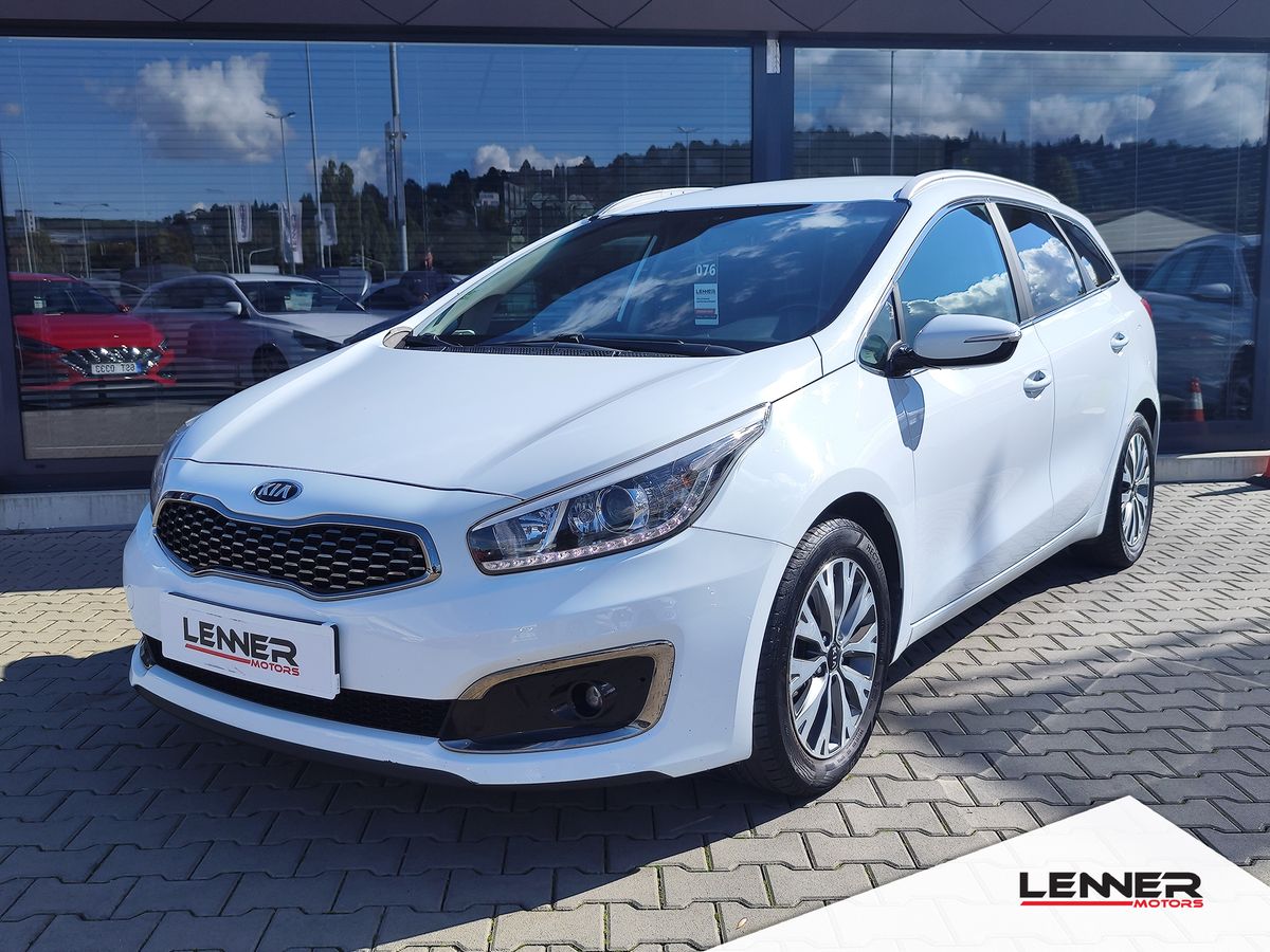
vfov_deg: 58.9
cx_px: 635
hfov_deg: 73.9
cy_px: 476
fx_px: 844
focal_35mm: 23
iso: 50
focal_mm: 7.01
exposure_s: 1/1057
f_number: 1.69
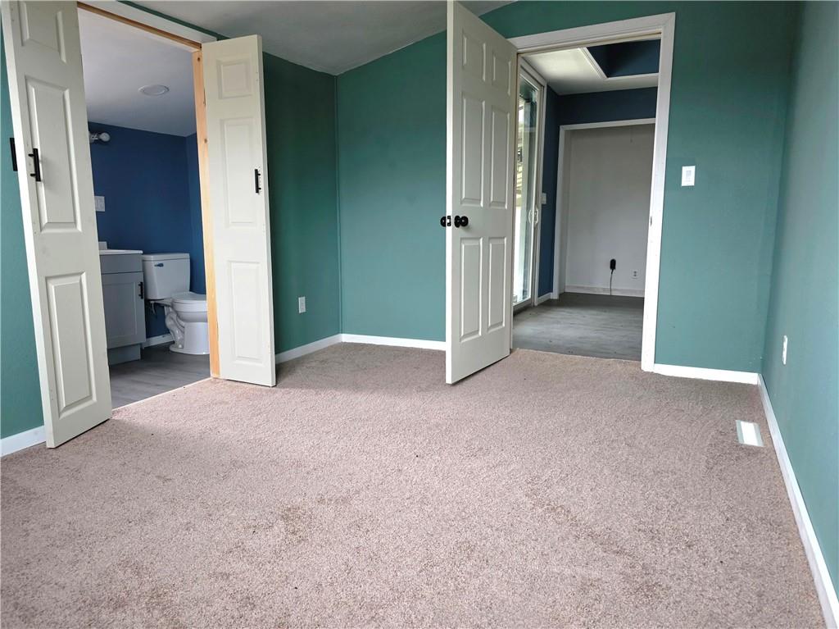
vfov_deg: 58.8
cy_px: 314
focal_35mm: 23
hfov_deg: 74.0
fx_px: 557
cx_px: 420
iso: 800
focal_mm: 6.3
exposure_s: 1/120
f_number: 1.7
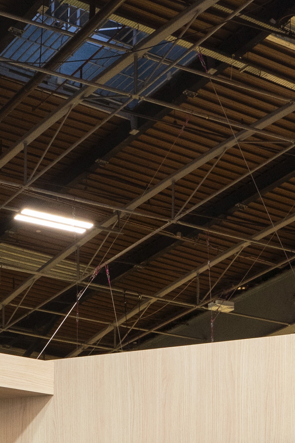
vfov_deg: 16.9
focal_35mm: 84
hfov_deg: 15.7
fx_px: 1033
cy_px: 918
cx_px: -44
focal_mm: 16
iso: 500
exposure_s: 1/20
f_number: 9
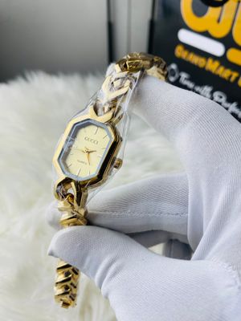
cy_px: 160
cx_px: 120
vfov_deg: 69.4
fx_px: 232
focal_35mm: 25
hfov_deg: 54.9
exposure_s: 1/489
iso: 32
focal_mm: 4.25
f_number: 1.8
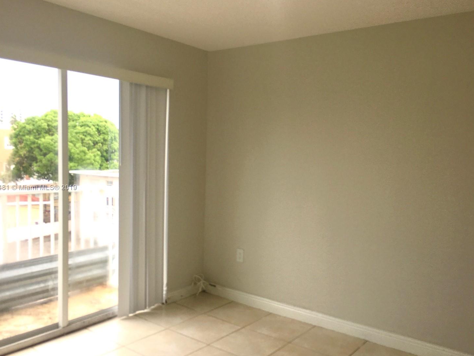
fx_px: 438
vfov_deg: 44.2
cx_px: 233
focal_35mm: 32
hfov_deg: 56.8
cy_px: 188
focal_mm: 4.15
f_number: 2.2
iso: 25
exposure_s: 1/259
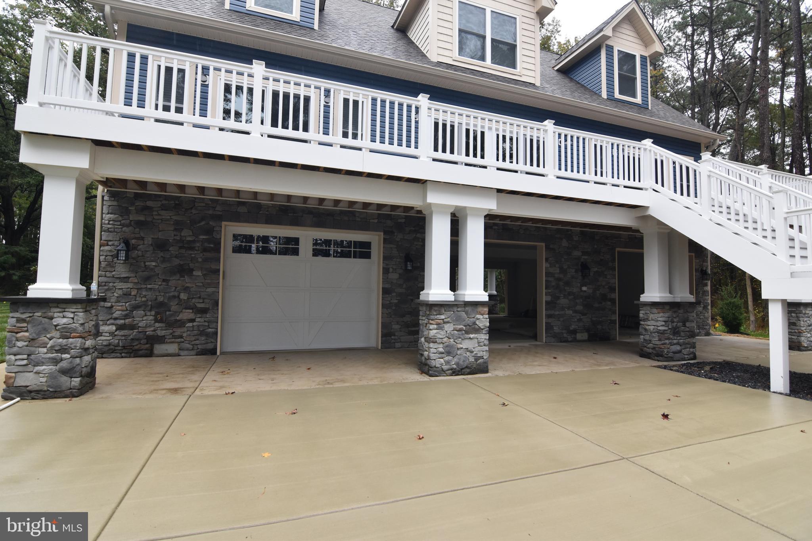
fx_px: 372
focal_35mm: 16
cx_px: 406
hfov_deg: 95.0
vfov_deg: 72.0
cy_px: 270
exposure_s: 1/125
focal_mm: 11
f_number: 5.6
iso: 560
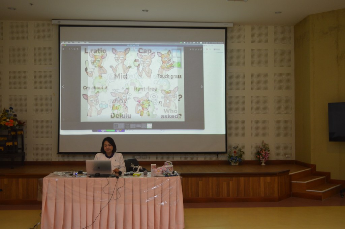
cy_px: 114
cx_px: 172
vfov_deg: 36.8
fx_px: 345
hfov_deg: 53.2
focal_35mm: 36
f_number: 4
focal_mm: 24
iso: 400
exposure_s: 1/25
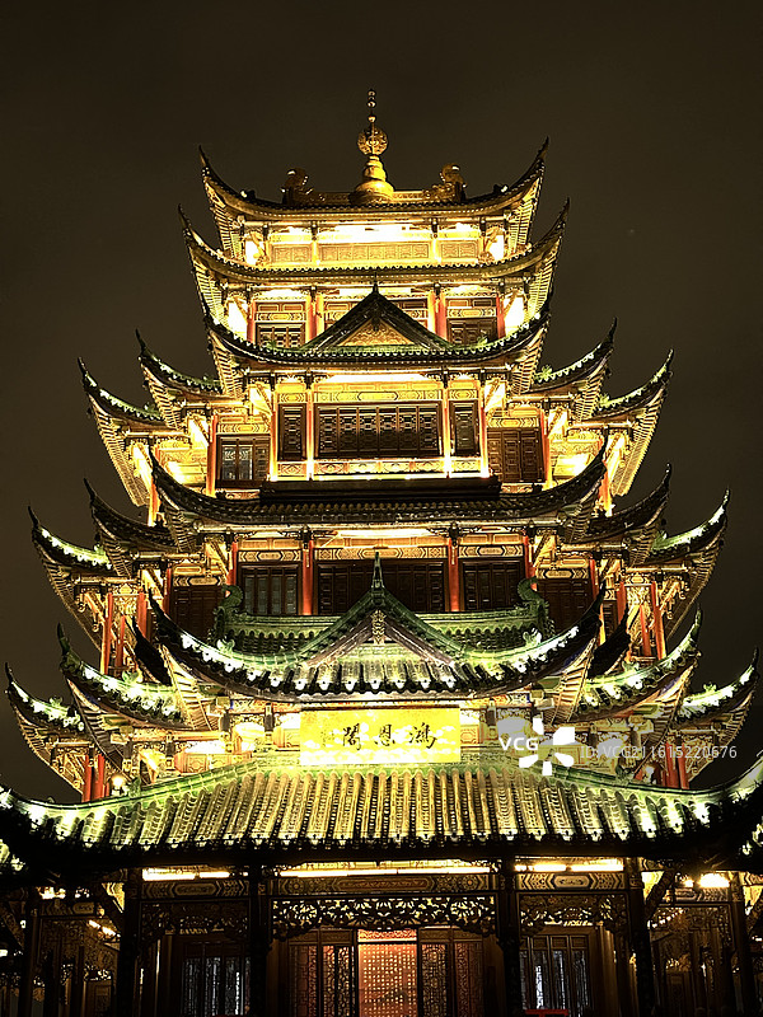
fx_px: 1411
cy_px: 508
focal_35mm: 48
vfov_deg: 39.7
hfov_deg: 30.3
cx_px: 382
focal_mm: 6.86
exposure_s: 1/15
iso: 5000
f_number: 1.78
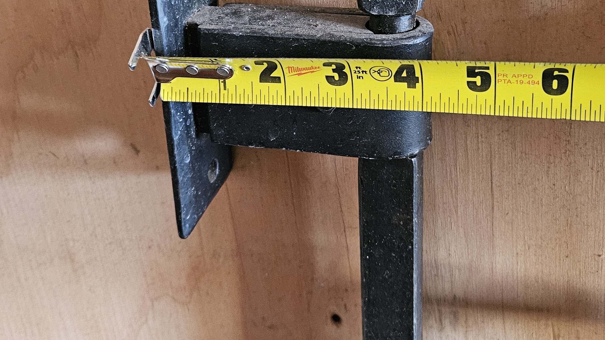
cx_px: 374
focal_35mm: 46
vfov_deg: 25.1
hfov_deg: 44.3
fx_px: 738
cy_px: 29
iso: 800
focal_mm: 5.4
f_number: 1.8
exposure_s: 1/120
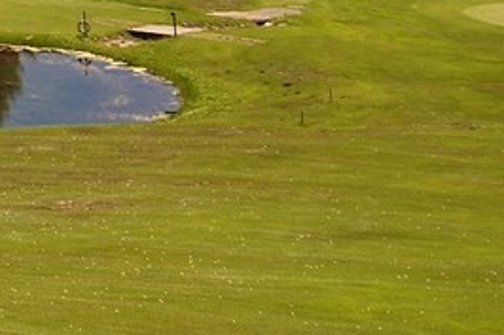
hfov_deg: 6.8
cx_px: -923
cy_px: -611
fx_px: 3875
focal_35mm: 277
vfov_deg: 4.8
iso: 200
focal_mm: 46
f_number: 11
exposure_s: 1/400
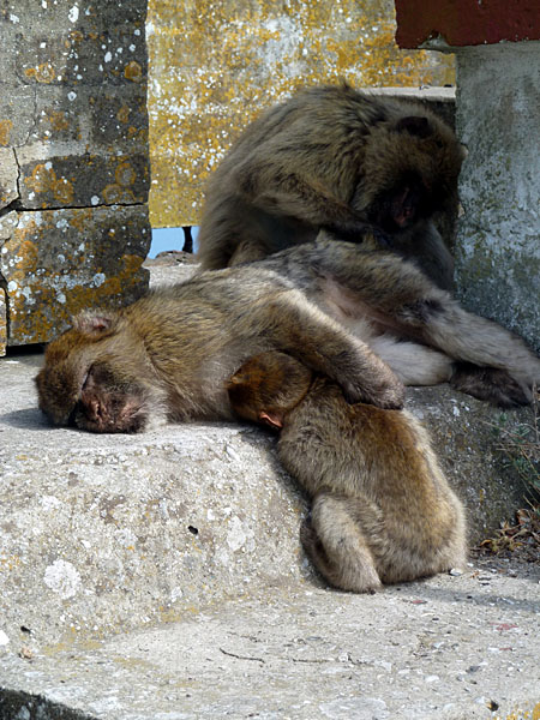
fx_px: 2309
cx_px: 270
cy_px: 360
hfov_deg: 13.3
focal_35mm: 111
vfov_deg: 17.7
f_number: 4.4
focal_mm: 18.2
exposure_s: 1/250
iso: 80
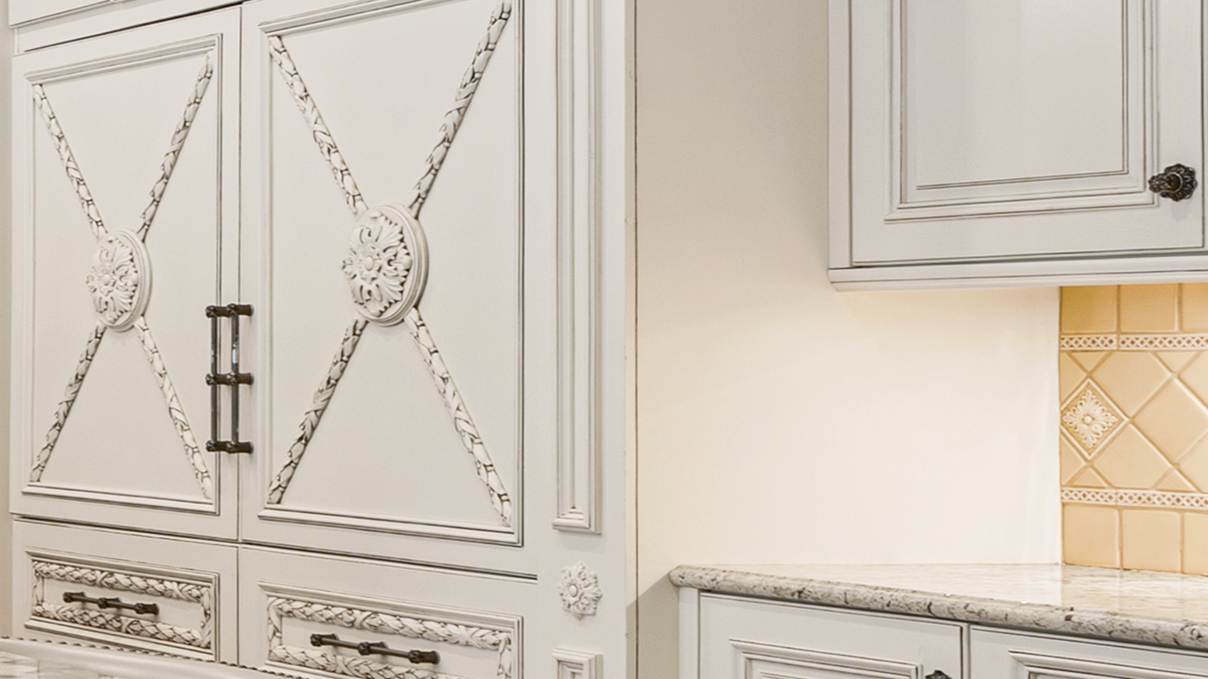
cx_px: -1278
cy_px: 393
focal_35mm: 78
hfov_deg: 17.7
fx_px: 2506
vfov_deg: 15.4
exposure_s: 1.6
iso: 50
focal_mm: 14.8
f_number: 8
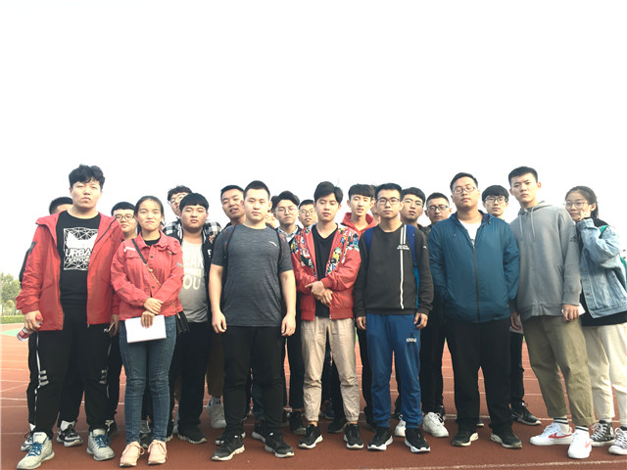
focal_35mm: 29
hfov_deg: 61.7
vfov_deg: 48.2
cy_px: 235
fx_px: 525
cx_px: 314
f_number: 2.2
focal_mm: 4.15
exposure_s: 1/50
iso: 25
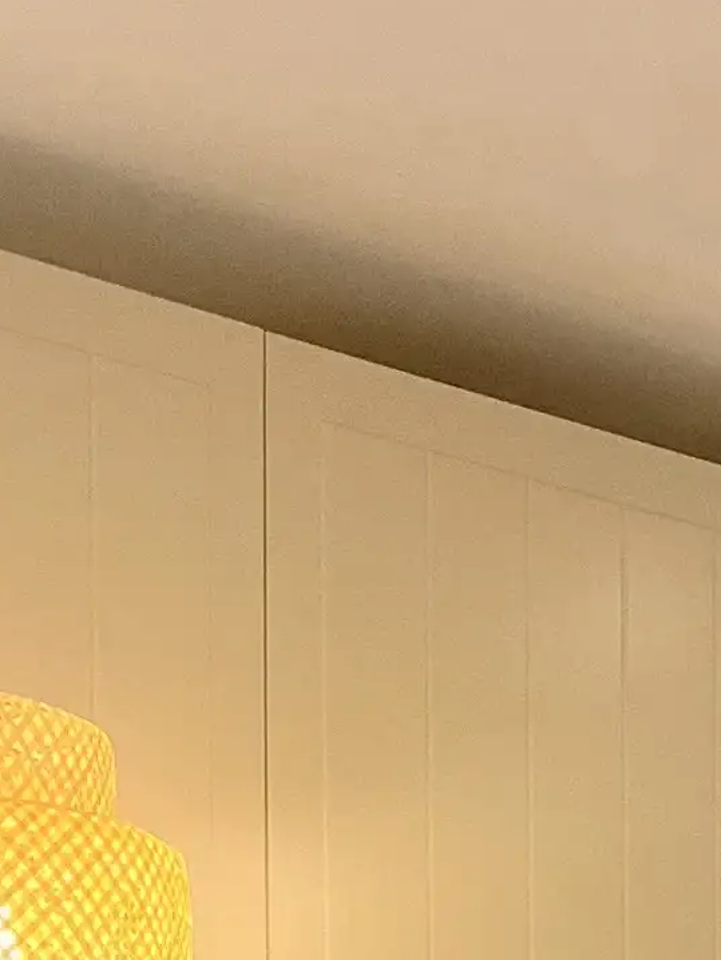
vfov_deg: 12.2
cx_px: 772
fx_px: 4052
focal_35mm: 146
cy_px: 1805
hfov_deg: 10.1
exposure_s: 1/100
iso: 64
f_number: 1.6
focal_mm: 5.1
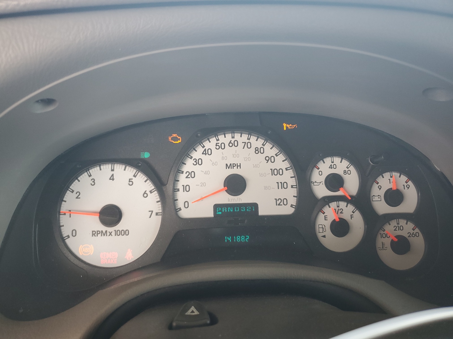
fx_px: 340
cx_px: 226
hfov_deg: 67.3
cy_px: 170
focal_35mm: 26
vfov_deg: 53.1
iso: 57
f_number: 1.5
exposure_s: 1/60.2
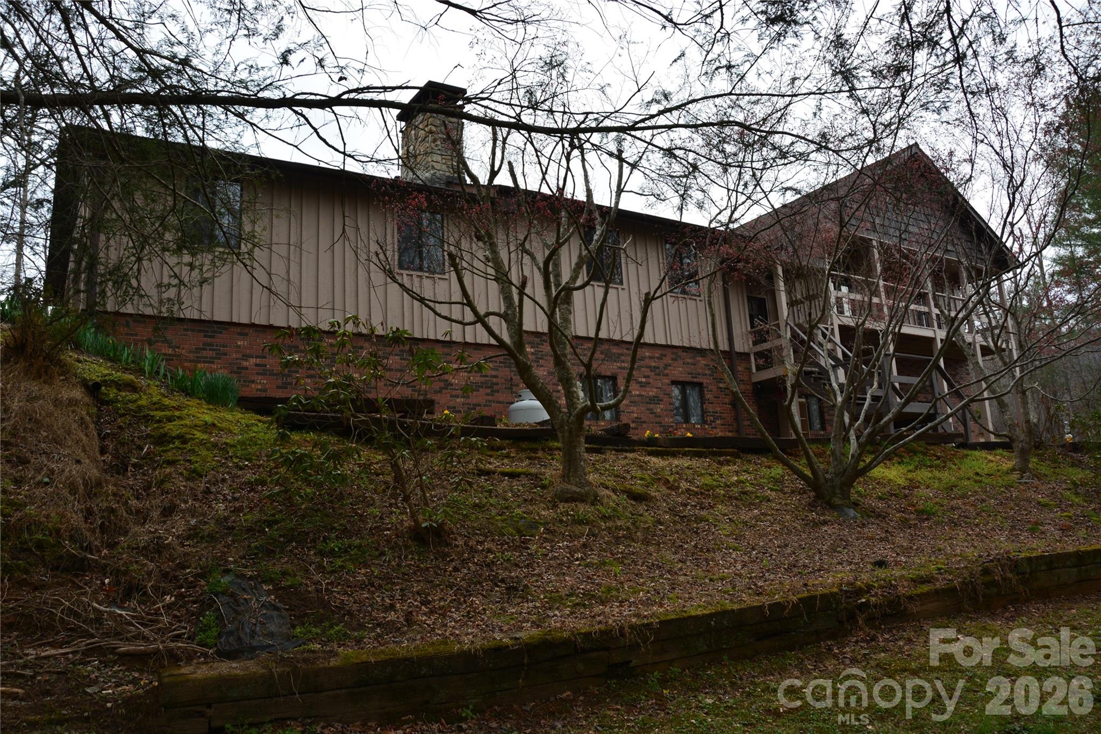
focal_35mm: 27
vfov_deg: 47.9
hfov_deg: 67.4
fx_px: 826
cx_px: 550
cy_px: 367
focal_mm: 18
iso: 200
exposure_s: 1/200
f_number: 7.1
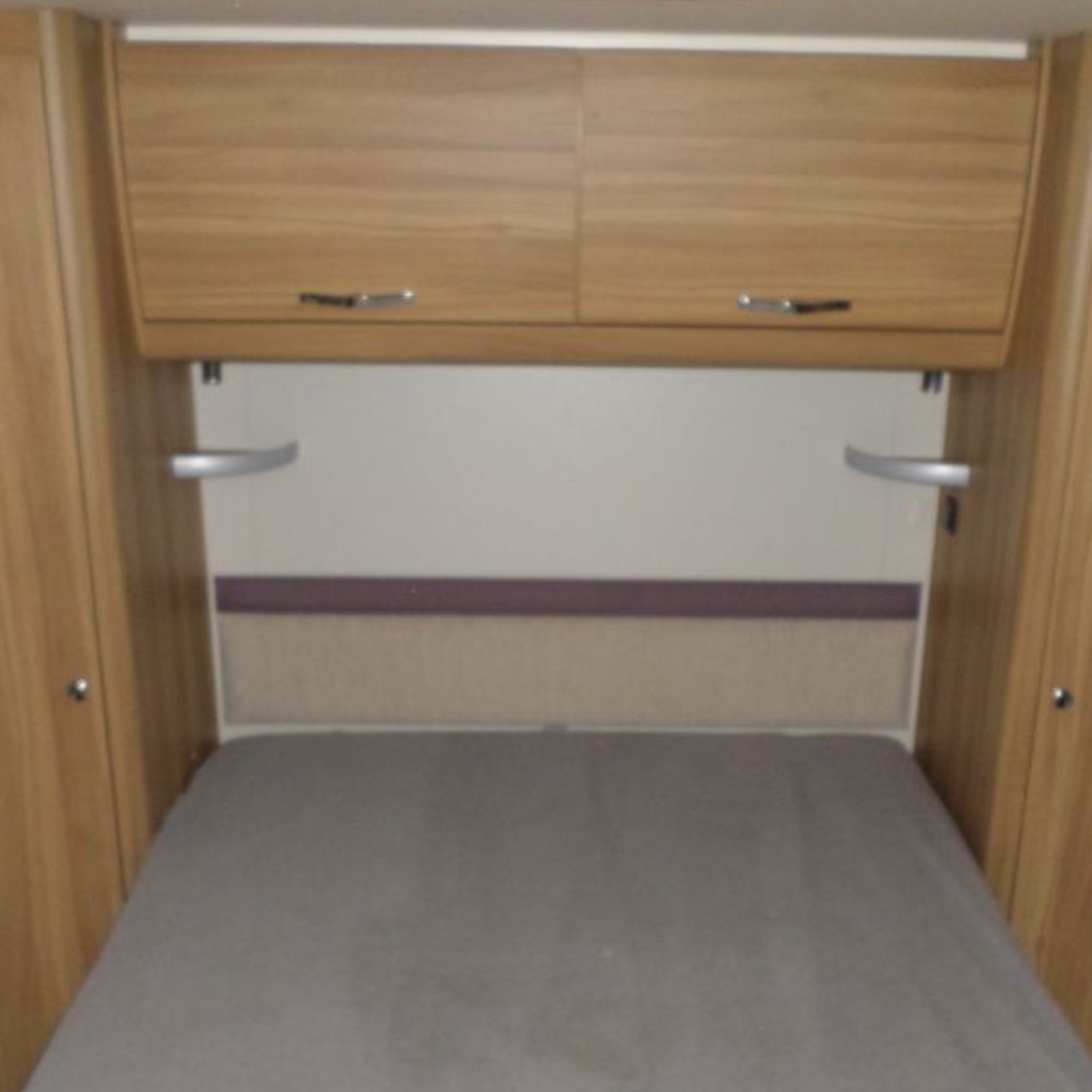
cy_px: 659
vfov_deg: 43.6
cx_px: 591
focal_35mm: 38
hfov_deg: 43.8
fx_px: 1356
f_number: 2.5
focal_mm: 4.5
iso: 160
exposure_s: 1/30
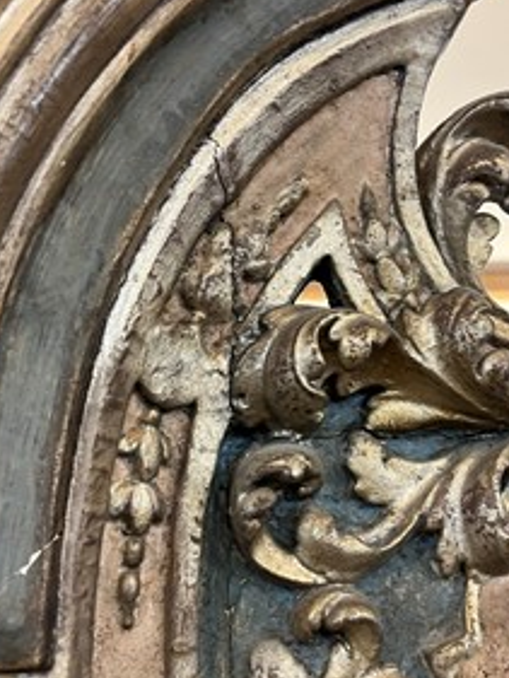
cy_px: 372
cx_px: 287
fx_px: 725
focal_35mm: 37
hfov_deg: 38.6
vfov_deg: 50.0
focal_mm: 5.1
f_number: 1.6
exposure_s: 1/50
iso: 160
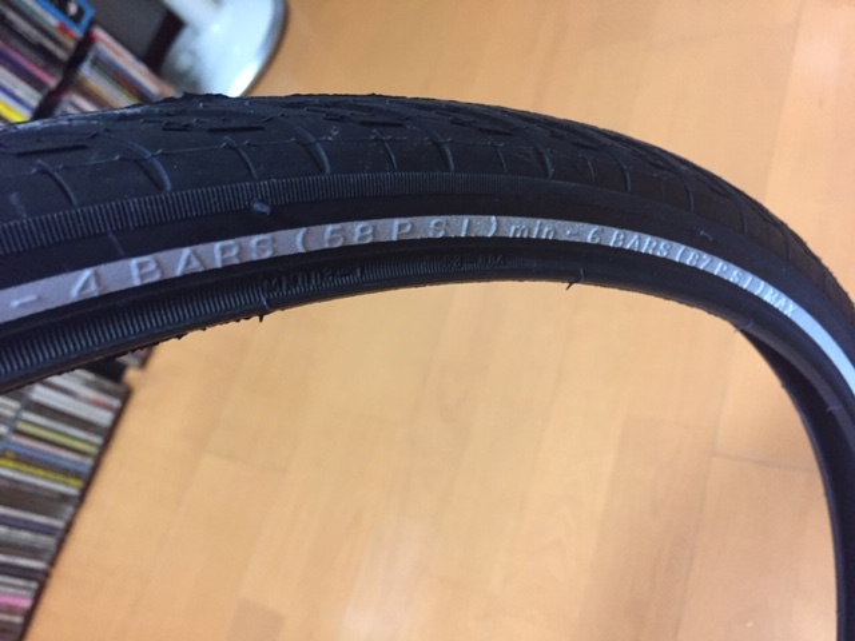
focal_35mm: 29
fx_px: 716
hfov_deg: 61.7
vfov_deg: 48.2
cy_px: 320
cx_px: 428
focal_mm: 4.15
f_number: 2.2
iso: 250
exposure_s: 1/15
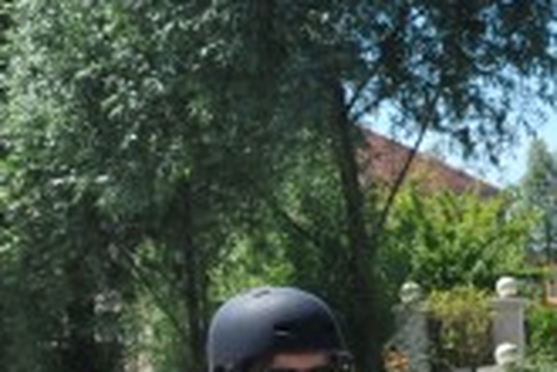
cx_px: 962
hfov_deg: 7.5
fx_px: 4115
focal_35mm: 266
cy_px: 438
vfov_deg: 5.1
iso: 400
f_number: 11
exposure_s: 1/500
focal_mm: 44
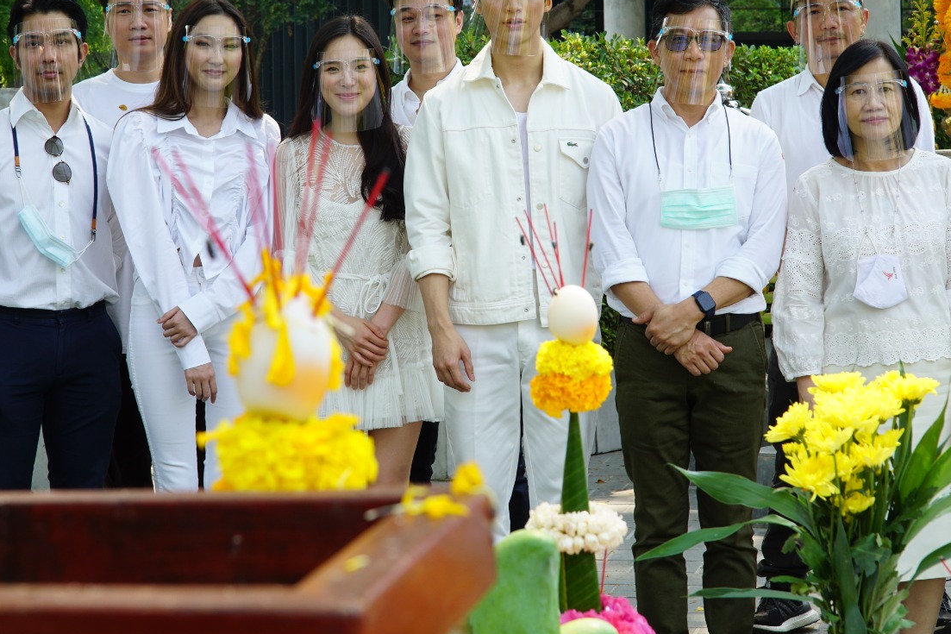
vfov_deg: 18.7
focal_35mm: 73
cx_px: 448
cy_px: 204
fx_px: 1921
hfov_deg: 27.8
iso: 100
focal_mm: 33
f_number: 8
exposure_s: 1/80
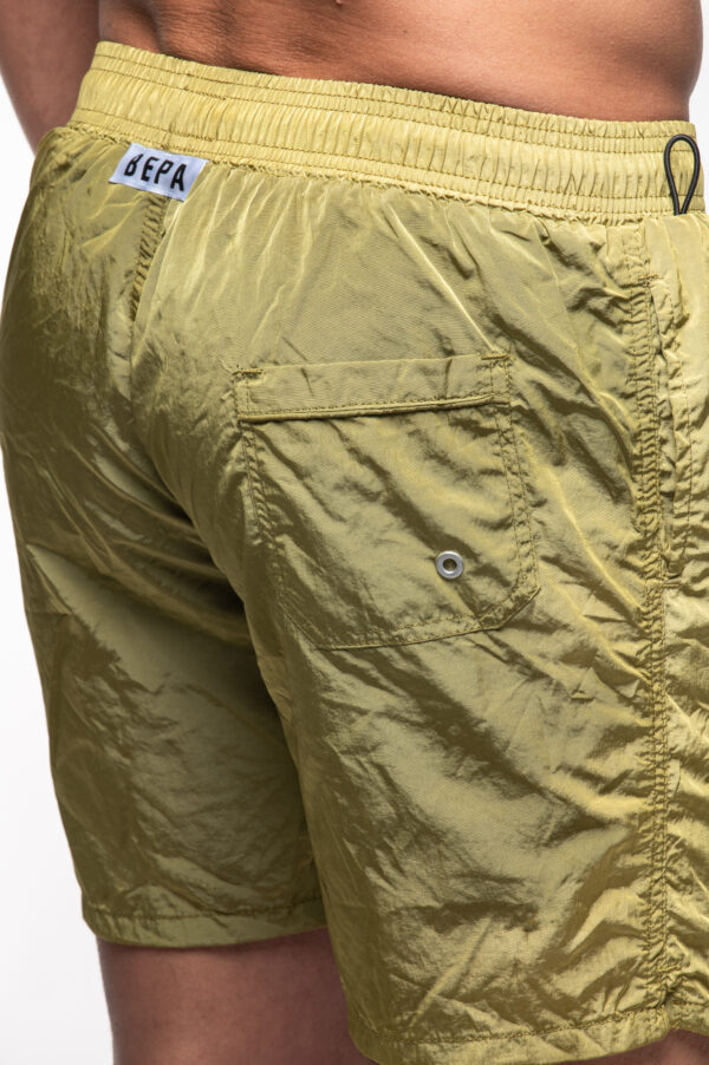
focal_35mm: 180
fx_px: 5325
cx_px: 354
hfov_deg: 7.6
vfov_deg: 11.4
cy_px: 532
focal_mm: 180
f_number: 16
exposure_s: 1/125
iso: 200
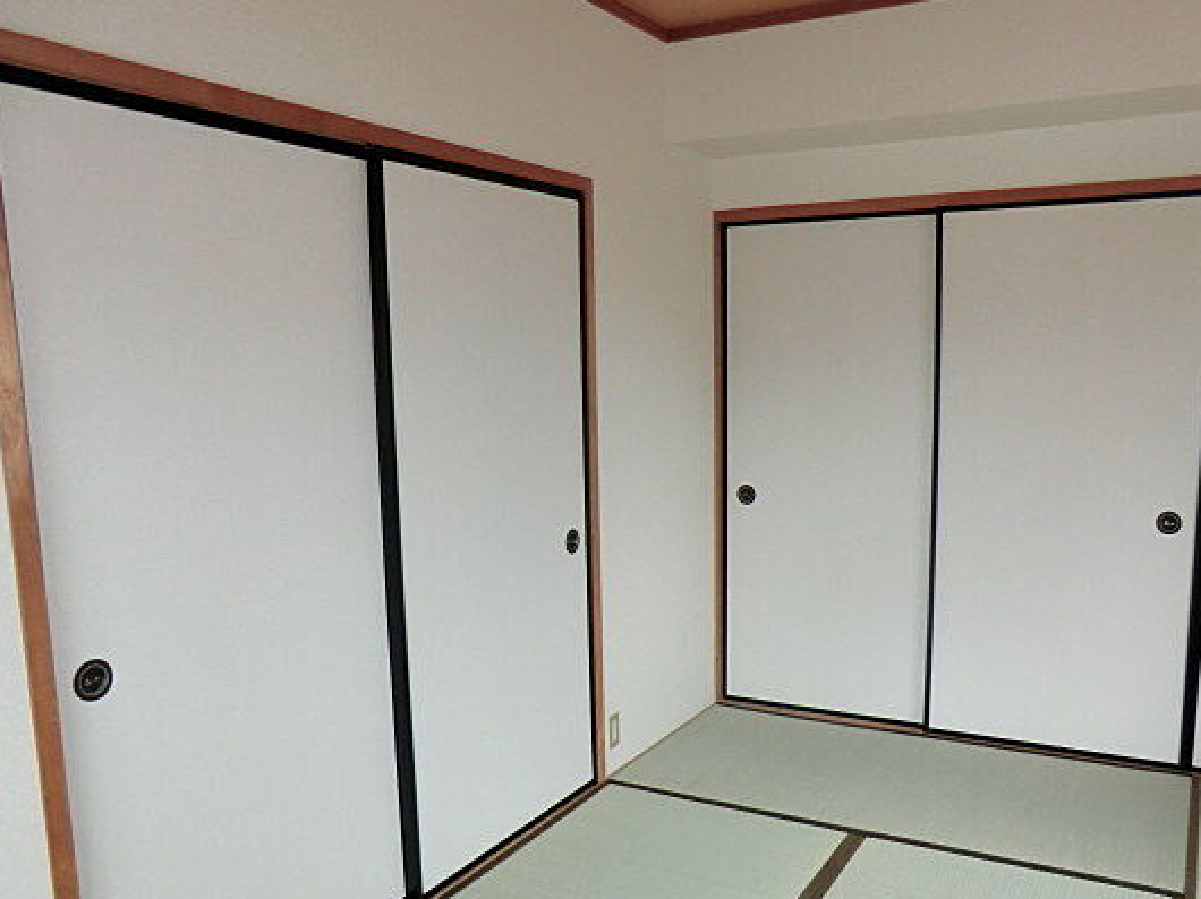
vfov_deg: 48.0
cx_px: 662
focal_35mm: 29
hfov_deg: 61.5
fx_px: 1006
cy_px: 521
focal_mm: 4.3
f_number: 3.2
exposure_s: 1/60
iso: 160
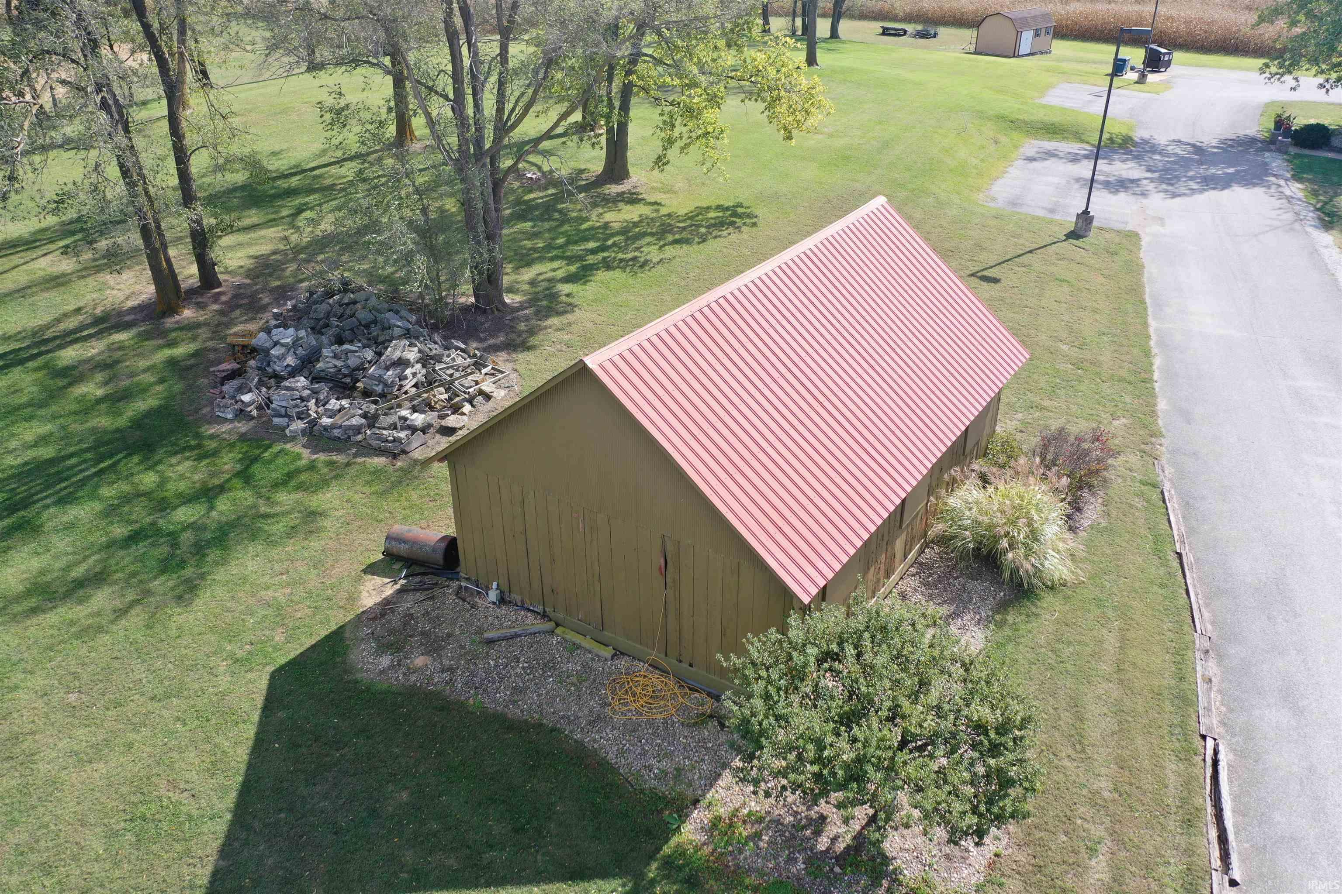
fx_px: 1044
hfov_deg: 65.5
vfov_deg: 46.4
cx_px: 671
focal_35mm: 28
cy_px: 447
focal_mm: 10.26
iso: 100
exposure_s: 1/80
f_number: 3.5
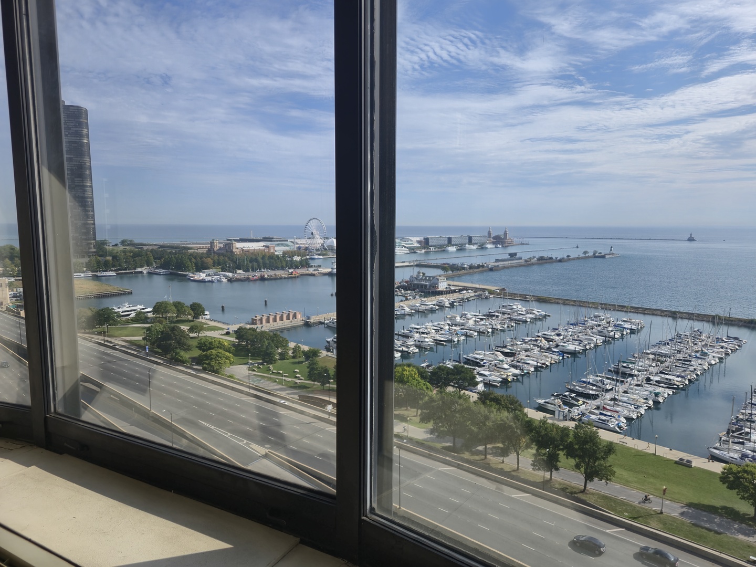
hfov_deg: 73.9
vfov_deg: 58.9
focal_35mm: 23
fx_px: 502
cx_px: 378
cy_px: 284
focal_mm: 5.4
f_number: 1.8
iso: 25
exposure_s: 1/1018
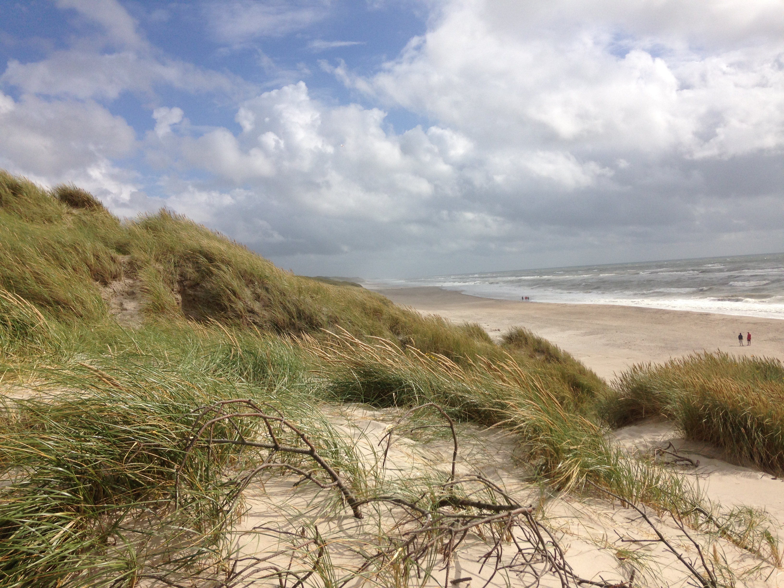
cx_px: 392
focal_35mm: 33
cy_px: 294
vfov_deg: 42.9
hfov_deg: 55.4
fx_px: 747
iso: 50
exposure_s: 1/3390
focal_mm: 4.12
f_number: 2.4
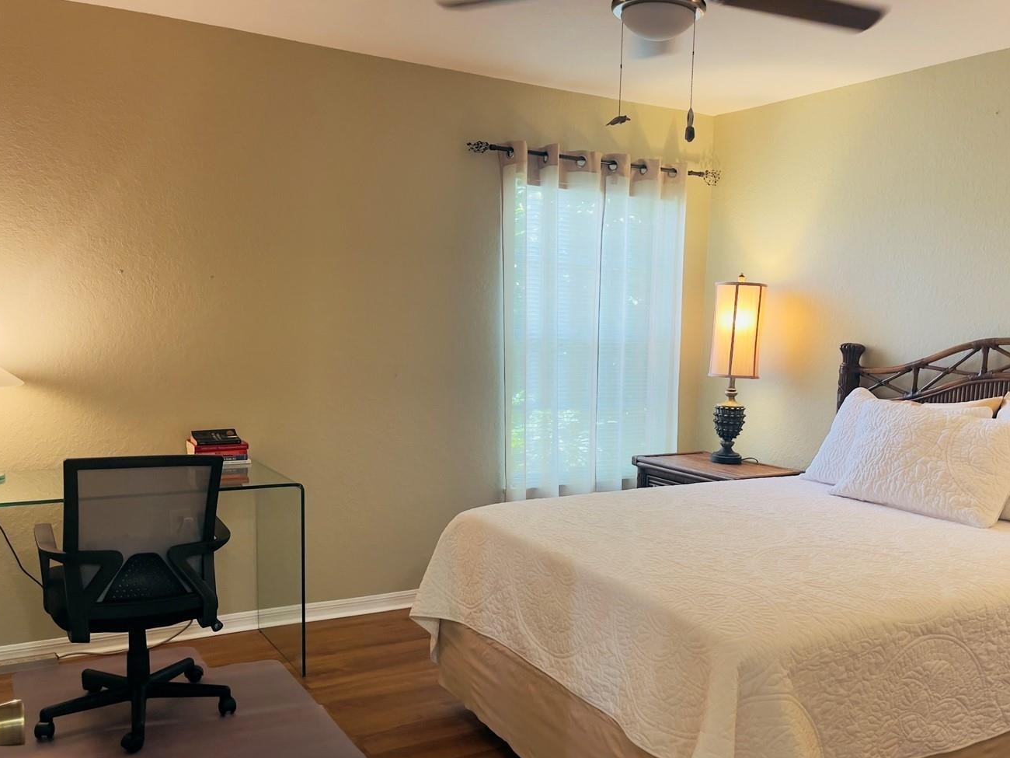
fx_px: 934
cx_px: 538
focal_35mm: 32
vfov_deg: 43.9
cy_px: 454
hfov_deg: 56.8
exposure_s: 1/60
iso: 125
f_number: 1.6
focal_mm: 5.1
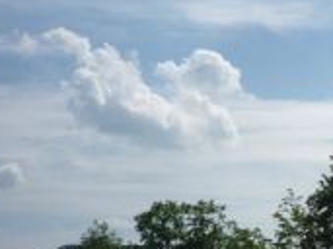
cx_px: 438
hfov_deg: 19.9
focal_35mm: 90
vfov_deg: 15.8
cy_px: 300
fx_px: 865
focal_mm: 5.2
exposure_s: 1/800
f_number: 5.6
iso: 100
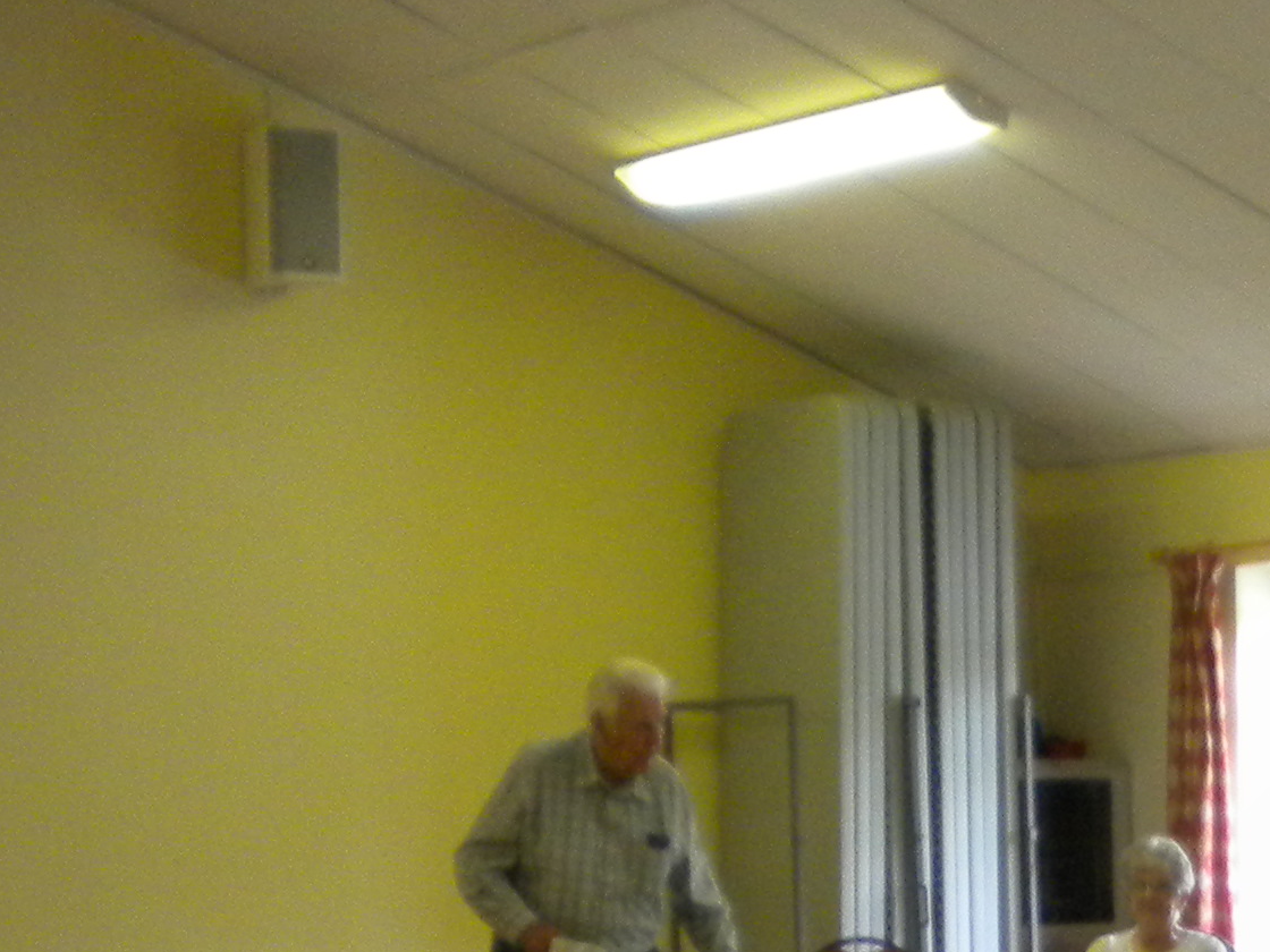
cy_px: 1394
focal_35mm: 114
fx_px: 4182
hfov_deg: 16.1
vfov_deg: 12.4
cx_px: 1795
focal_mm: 6.3
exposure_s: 1/62.4
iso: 261
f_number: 3.1
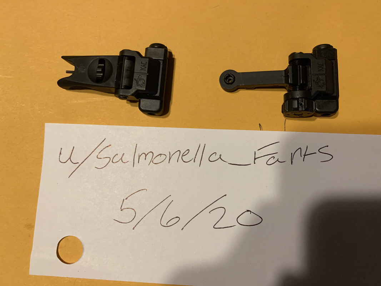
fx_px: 286
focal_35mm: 26
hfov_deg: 67.3
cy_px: 143
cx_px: 190
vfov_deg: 53.1
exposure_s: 1/60
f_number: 1.8
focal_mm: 4.25
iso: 200
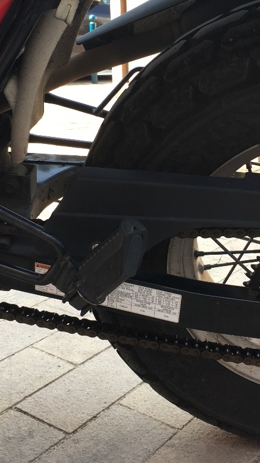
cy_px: 183
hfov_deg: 23.0
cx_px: 154
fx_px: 638
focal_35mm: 52
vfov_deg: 39.7
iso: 25
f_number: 2.2
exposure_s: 1/100
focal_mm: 4.15
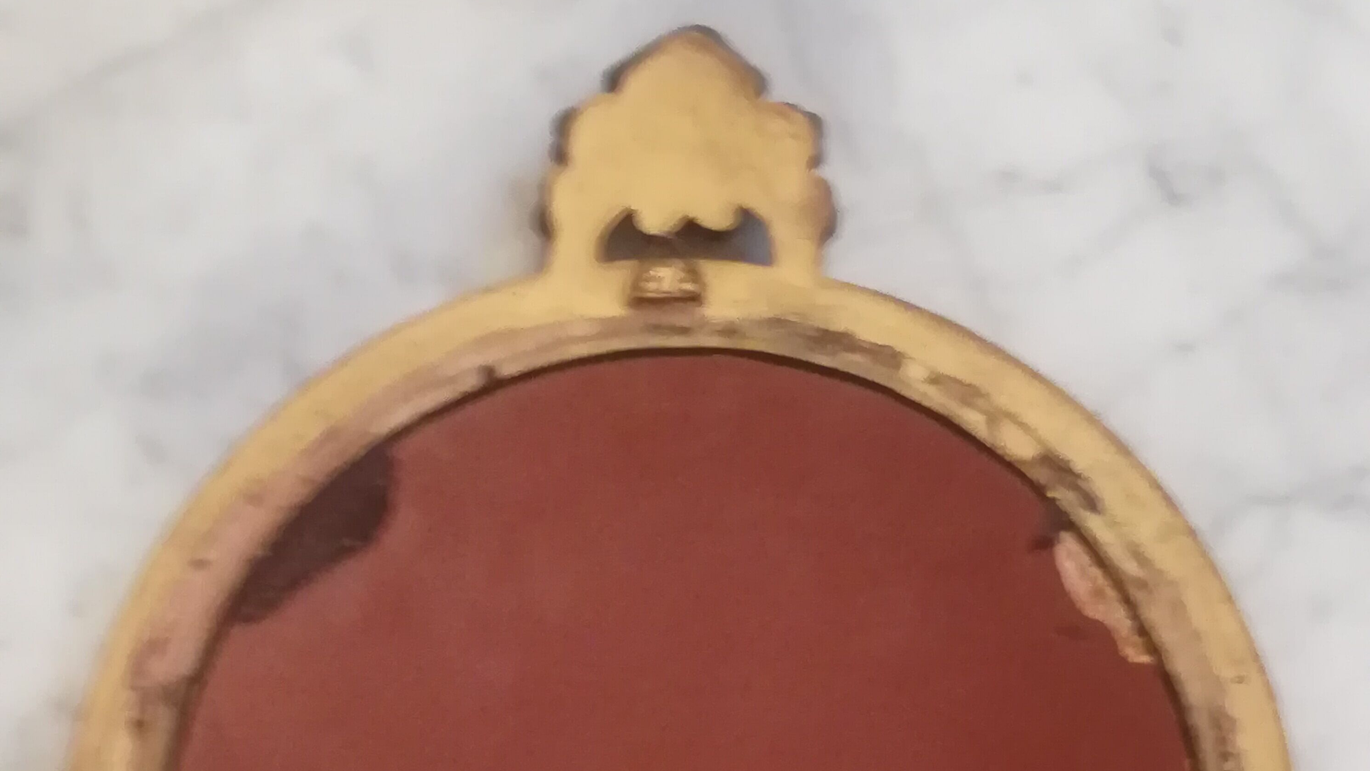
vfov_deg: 18.4
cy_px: 747
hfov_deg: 32.8
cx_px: 685
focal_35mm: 64
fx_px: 2325
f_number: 2.2
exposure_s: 1/14.3
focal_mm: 3.83
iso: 640
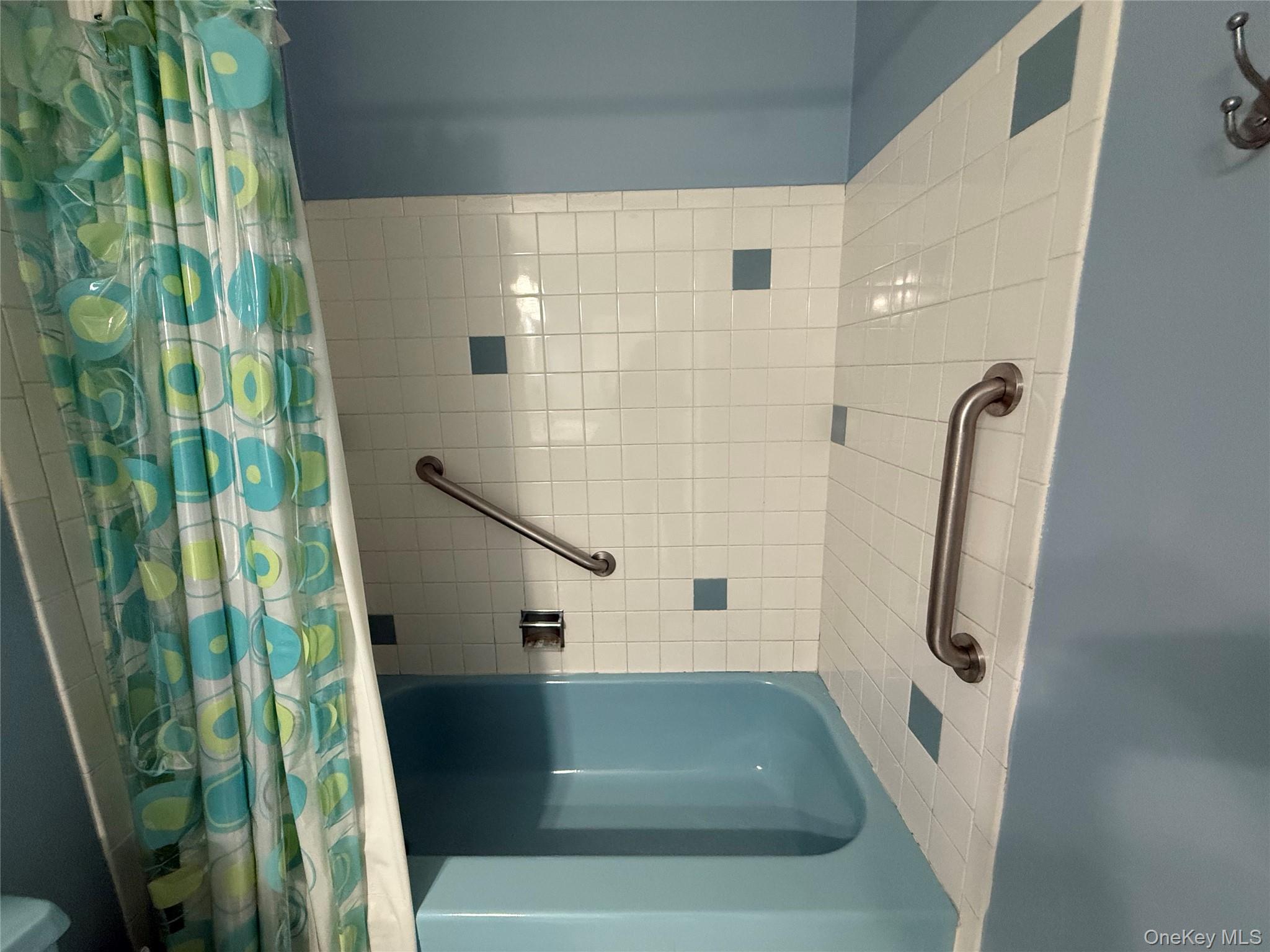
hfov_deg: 102.1
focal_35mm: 14
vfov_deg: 85.7
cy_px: 476
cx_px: 635
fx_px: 514
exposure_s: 1/60
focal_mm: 2.22
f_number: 2.2
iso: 400
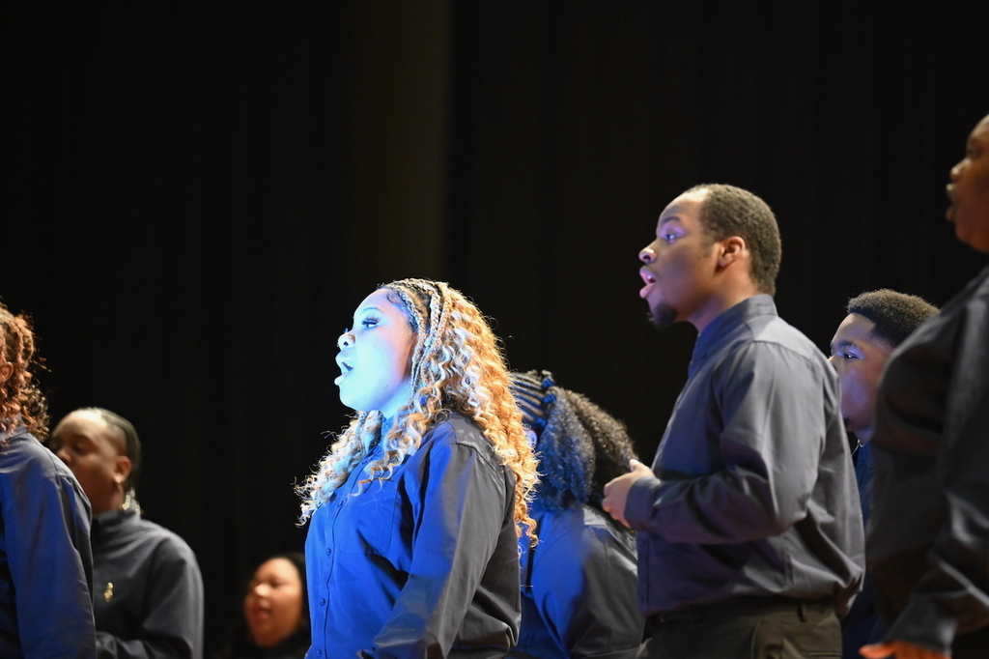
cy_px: 330
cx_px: 494
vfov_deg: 6.9
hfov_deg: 10.3
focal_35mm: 200
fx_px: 5492
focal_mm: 200
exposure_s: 1/125
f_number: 2.8
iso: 7200
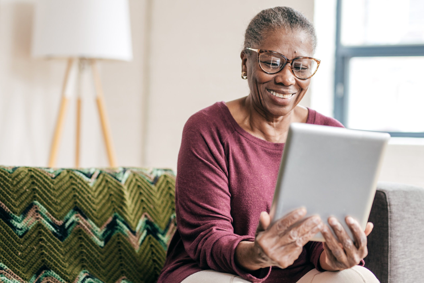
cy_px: 142
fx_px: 883
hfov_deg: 27.0
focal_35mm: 75
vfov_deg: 18.2
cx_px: 212
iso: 200
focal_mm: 50
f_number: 1.6
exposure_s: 1/320
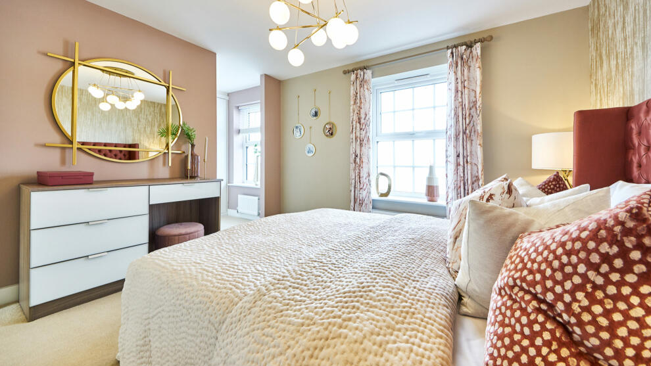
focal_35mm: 13
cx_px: 326
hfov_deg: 110.8
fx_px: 224
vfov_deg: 78.1
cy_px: 161
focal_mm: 8
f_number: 7.1
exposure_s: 1/10
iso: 200
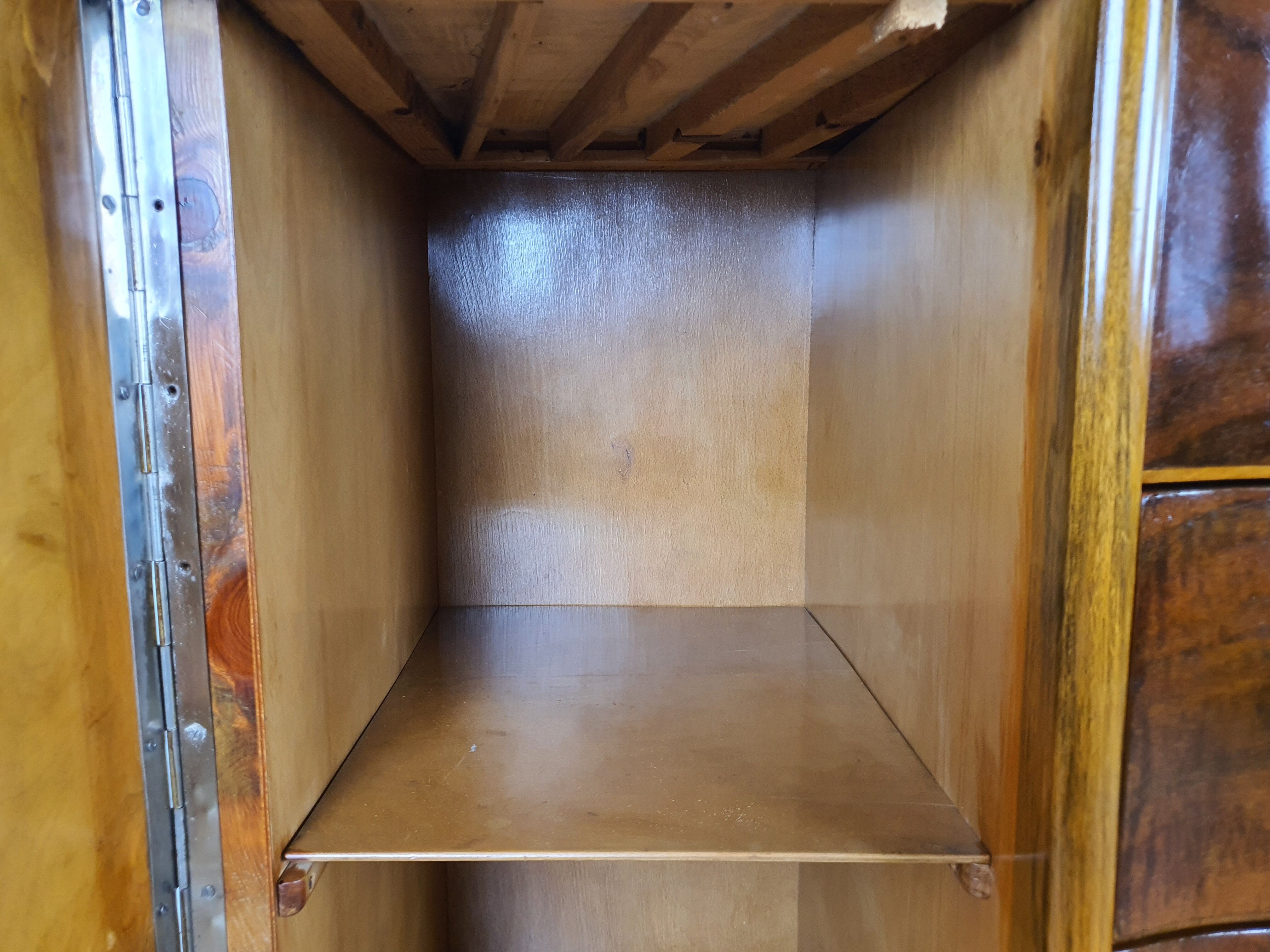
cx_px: 635
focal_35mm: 26
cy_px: 476
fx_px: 954
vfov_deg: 53.1
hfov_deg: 67.3
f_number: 1.5
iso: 200
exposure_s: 1/50
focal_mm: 4.3
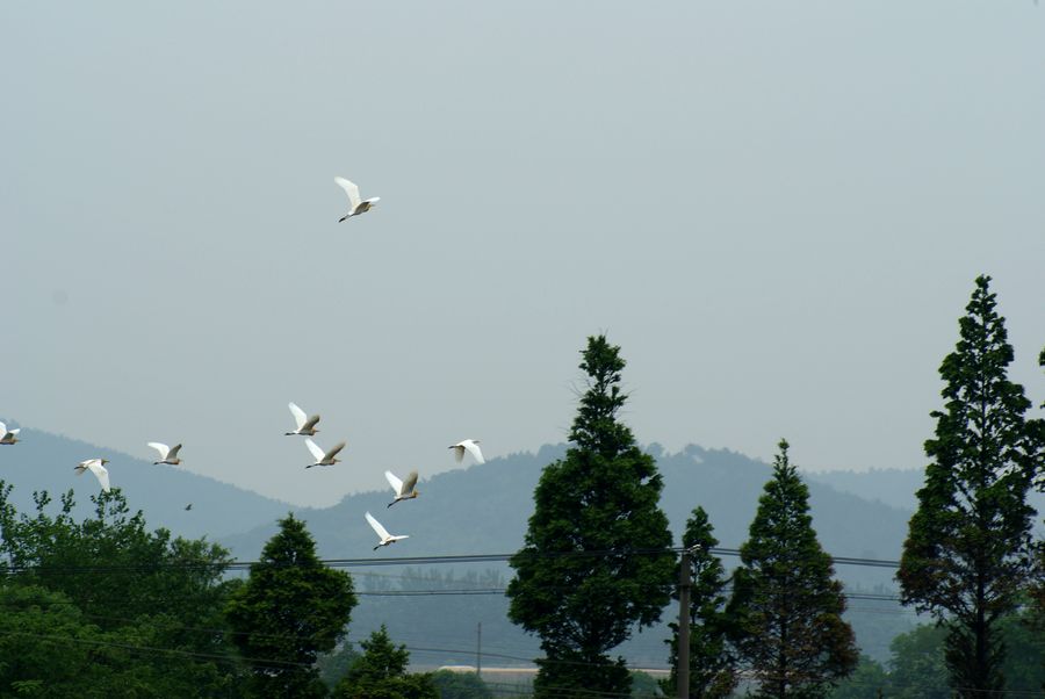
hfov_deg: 7.6
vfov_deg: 5.1
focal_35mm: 270
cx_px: 522
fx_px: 7845
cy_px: 350
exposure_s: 1/400
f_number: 8
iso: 100
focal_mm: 180
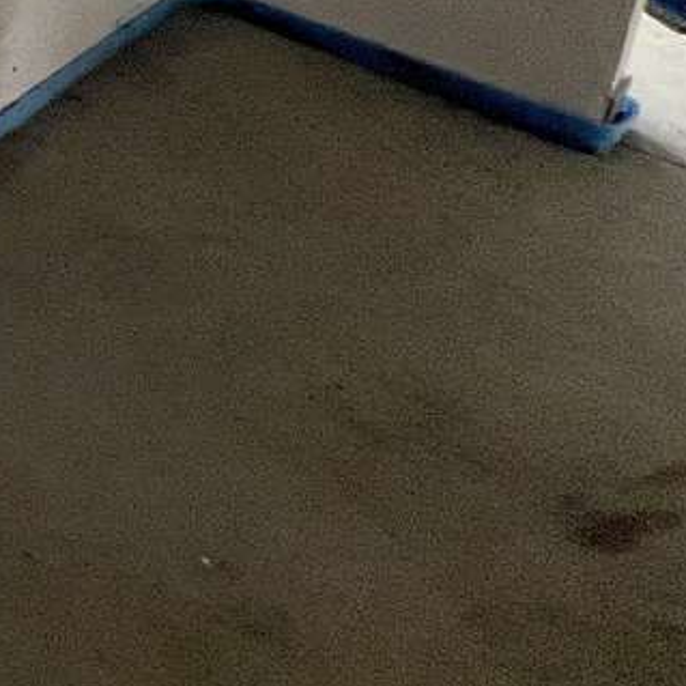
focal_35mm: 54
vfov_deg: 23.1
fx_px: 1211
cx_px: -783
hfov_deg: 17.6
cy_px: -429
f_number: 1.8
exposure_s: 1/121
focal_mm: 1.57
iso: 200
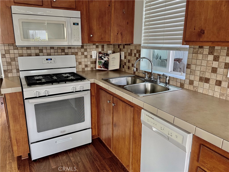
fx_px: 172
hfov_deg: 67.3
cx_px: 114
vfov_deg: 53.1
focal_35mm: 26
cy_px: 86
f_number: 1.6
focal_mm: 4.2
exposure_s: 1/60
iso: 125
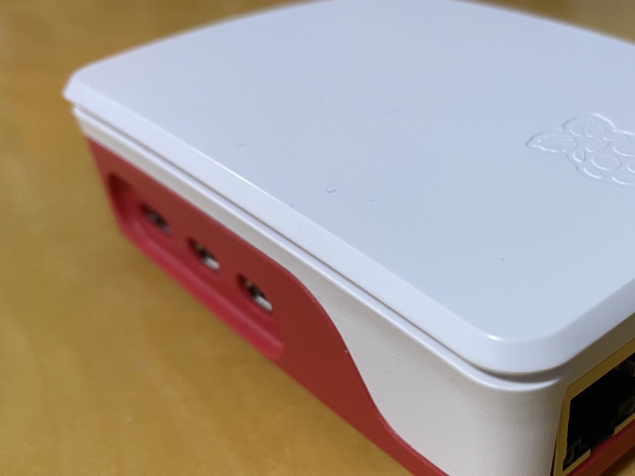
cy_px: 297
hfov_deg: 43.3
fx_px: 771
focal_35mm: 42
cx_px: 478
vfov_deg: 34.2
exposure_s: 1/50
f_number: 1.8
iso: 100
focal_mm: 4.25
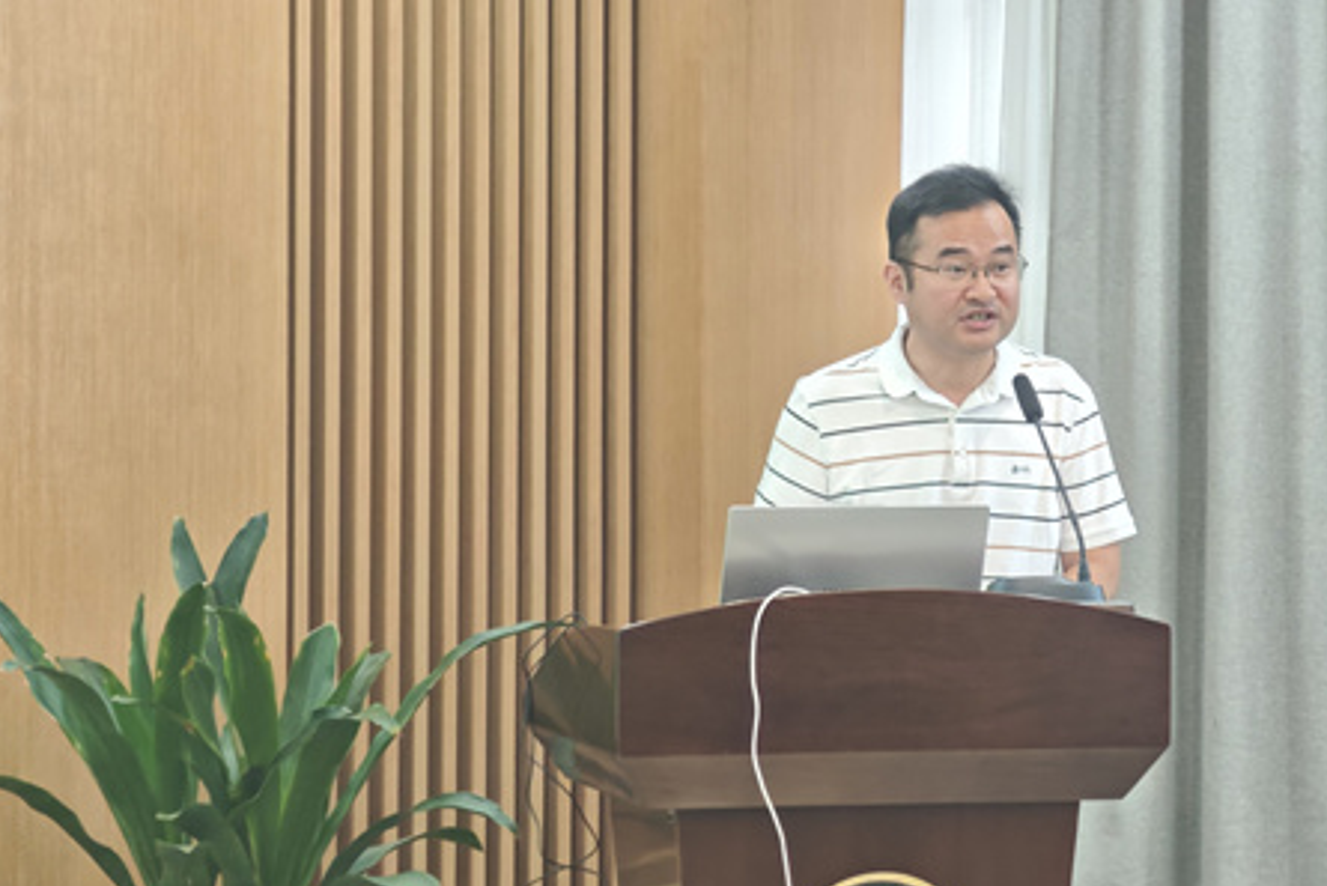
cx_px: 859
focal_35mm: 157
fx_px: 5789
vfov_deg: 8.7
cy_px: 358
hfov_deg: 13.1
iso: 200
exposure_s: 1/60
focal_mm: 6.68
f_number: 1.44
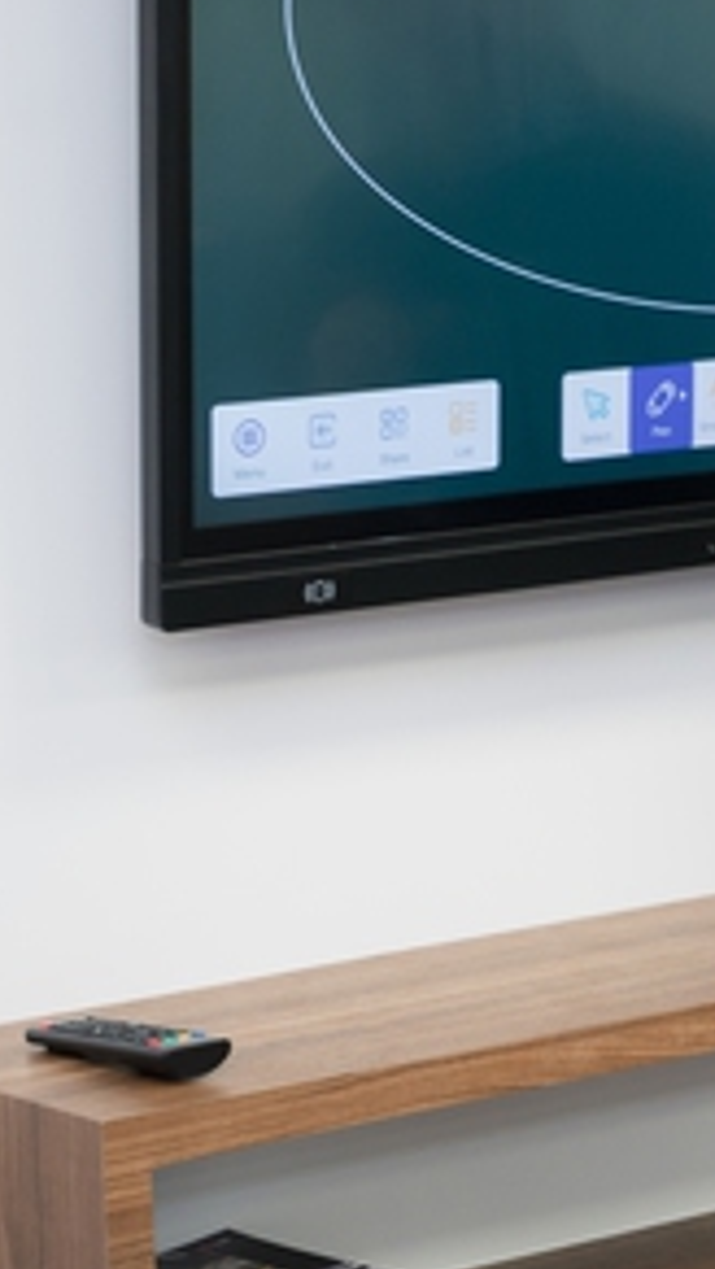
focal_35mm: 143
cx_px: 1338
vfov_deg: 15.0
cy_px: 416
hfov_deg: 8.2
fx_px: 4813
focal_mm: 62
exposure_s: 1/160
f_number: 3.5
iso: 1000
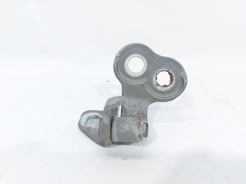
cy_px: 92
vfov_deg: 56.8
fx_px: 171
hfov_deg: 71.6
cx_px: 123
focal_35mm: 24
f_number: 1.8
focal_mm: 5.23
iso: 64
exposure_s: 1/50
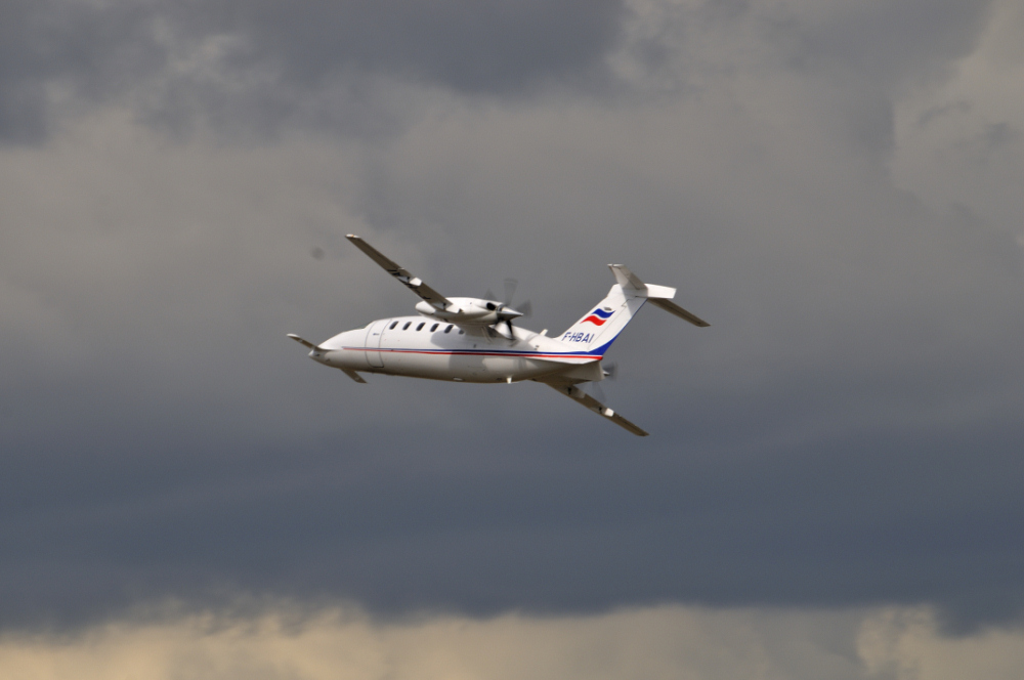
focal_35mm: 450
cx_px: 512
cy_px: 340
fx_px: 12783
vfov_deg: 3.0
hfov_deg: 4.6
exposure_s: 1/400
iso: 200
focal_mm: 300
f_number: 10
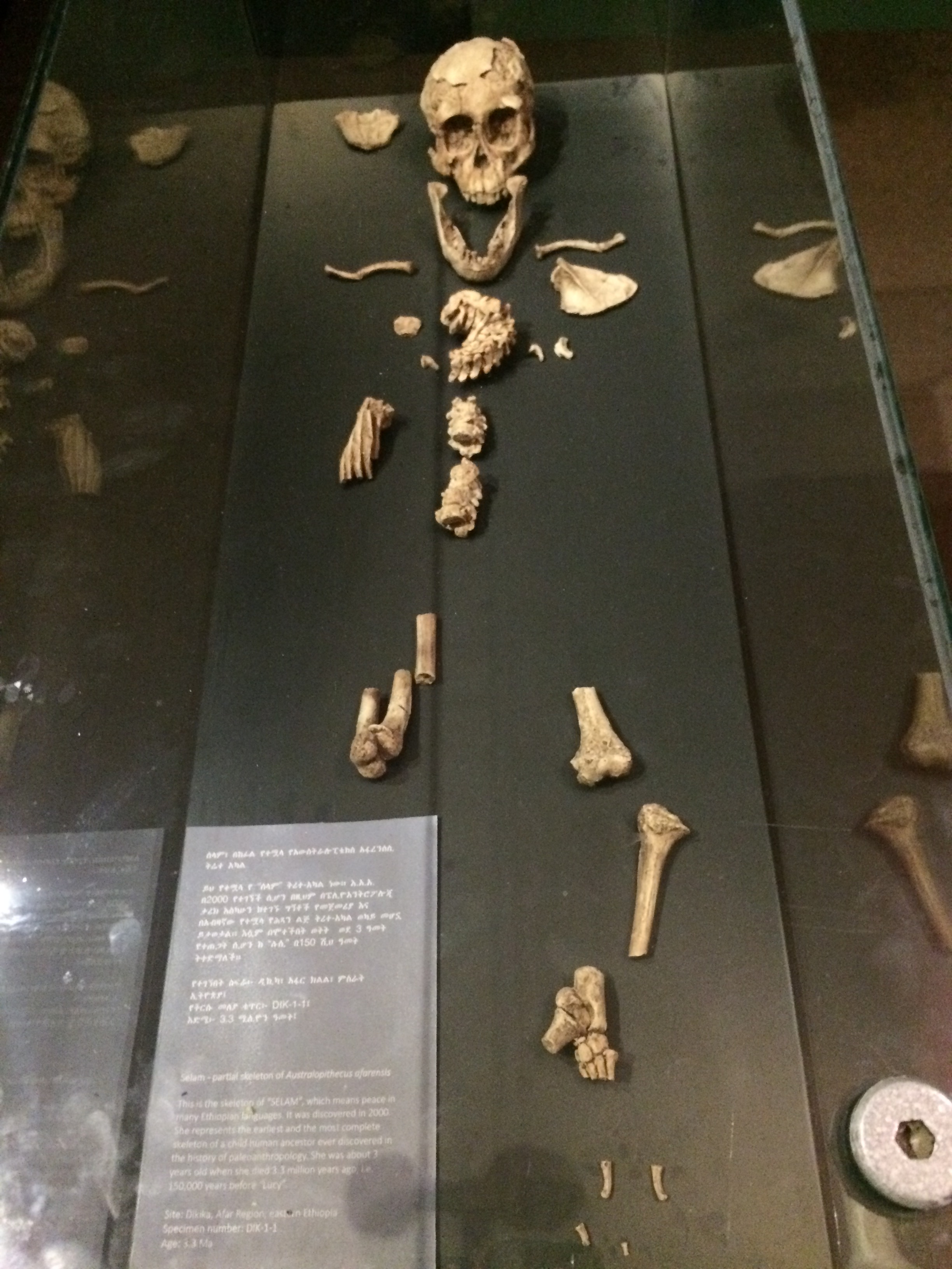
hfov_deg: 48.2
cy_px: 634
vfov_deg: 61.7
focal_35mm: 29
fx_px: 1063
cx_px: 476
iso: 400
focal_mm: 4.15
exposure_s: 1/17
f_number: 2.2
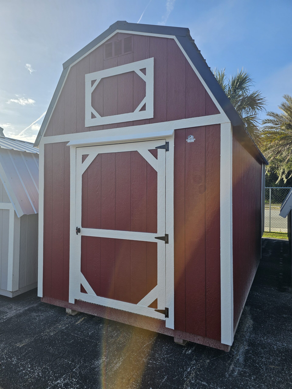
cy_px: 194
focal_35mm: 23
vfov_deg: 73.9
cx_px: 146
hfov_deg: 58.9
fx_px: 259
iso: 10
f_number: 1.7
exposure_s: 1/468
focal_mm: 6.3
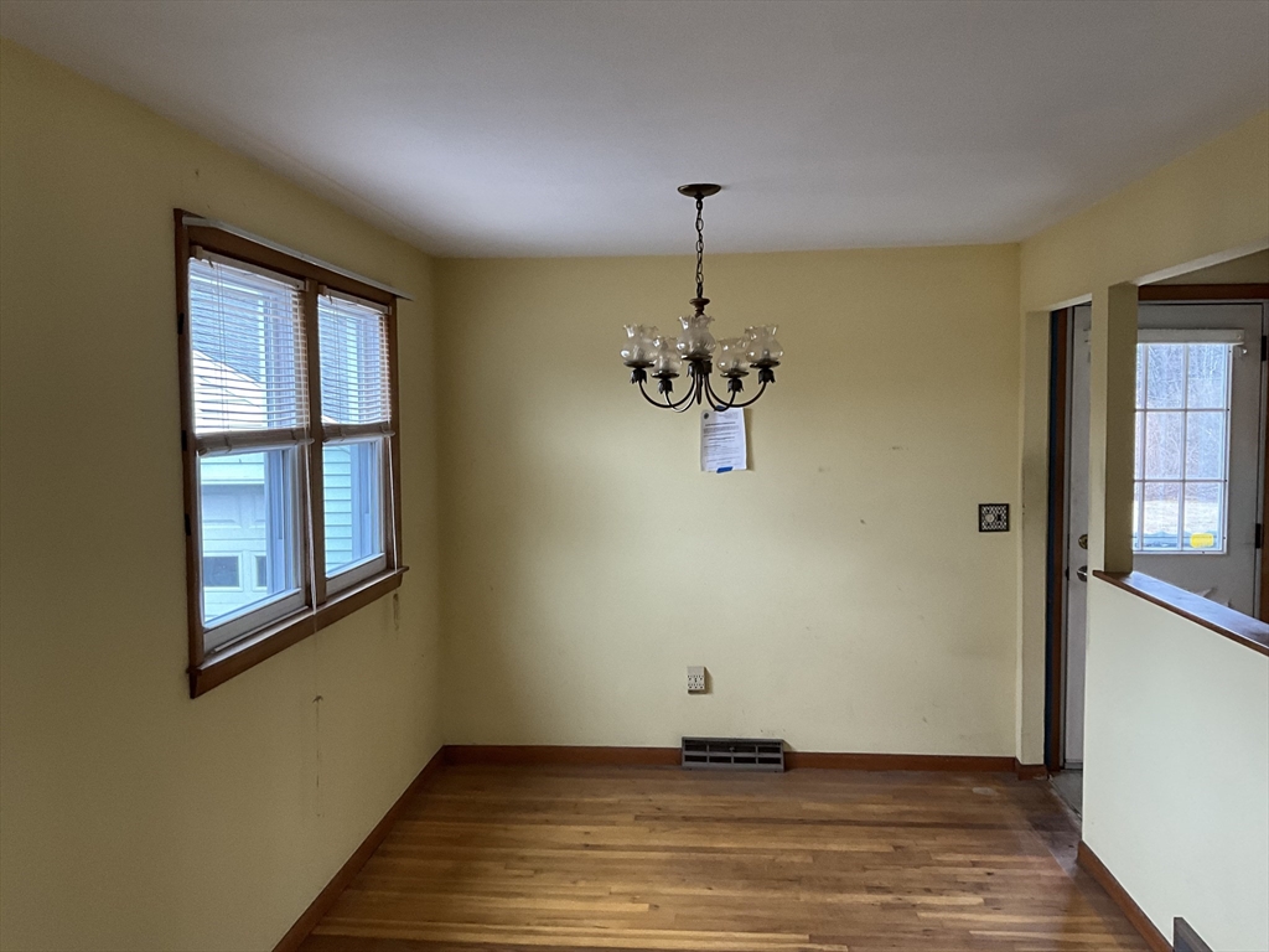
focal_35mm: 29
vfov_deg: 48.2
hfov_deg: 61.7
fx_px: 1063
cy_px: 476
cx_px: 634
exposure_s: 1/60
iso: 100
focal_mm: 3
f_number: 1.8
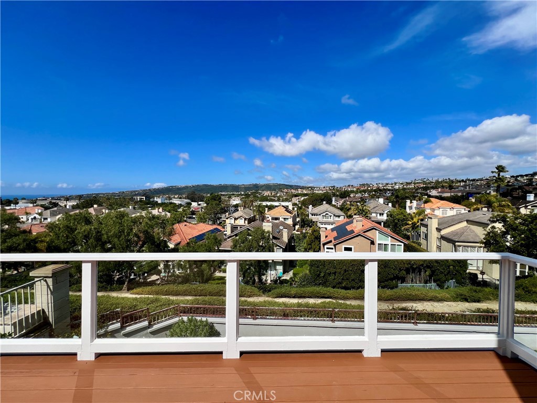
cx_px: 268
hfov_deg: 106.2
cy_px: 202
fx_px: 202
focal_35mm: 13
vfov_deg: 89.9
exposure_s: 1/3040
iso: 32
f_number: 1.8
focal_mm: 1.57
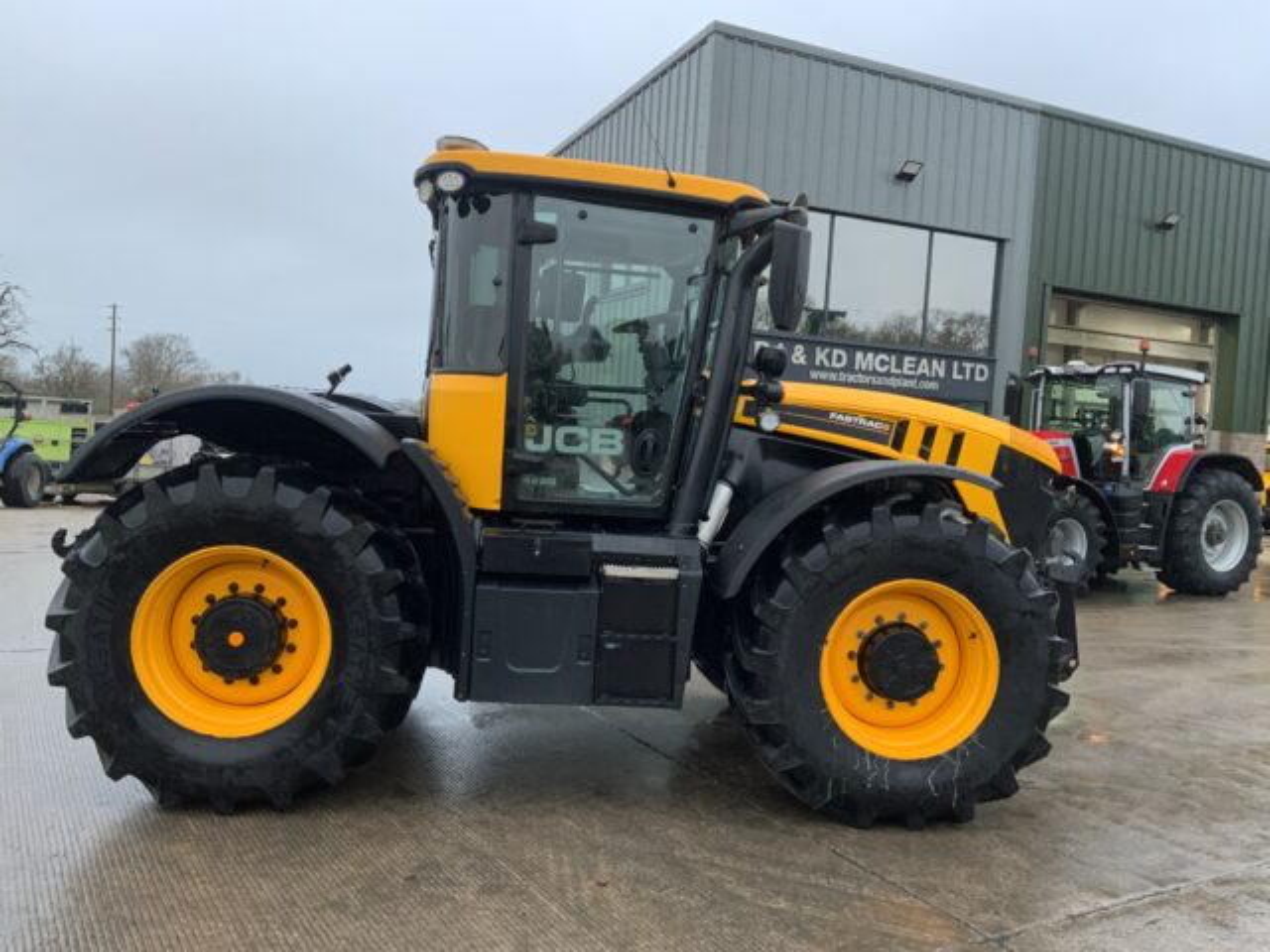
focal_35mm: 29
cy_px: 476
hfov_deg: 61.7
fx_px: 1064
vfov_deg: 48.2
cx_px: 635
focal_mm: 3
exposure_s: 1/60
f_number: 1.8
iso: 100
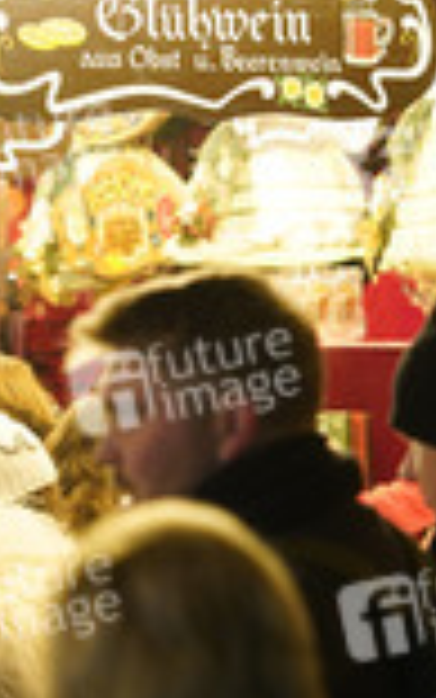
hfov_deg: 5.2
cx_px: 65
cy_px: 270
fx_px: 4787
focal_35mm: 252
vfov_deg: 8.3
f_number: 2.8
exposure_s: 1/160
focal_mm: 85
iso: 1600
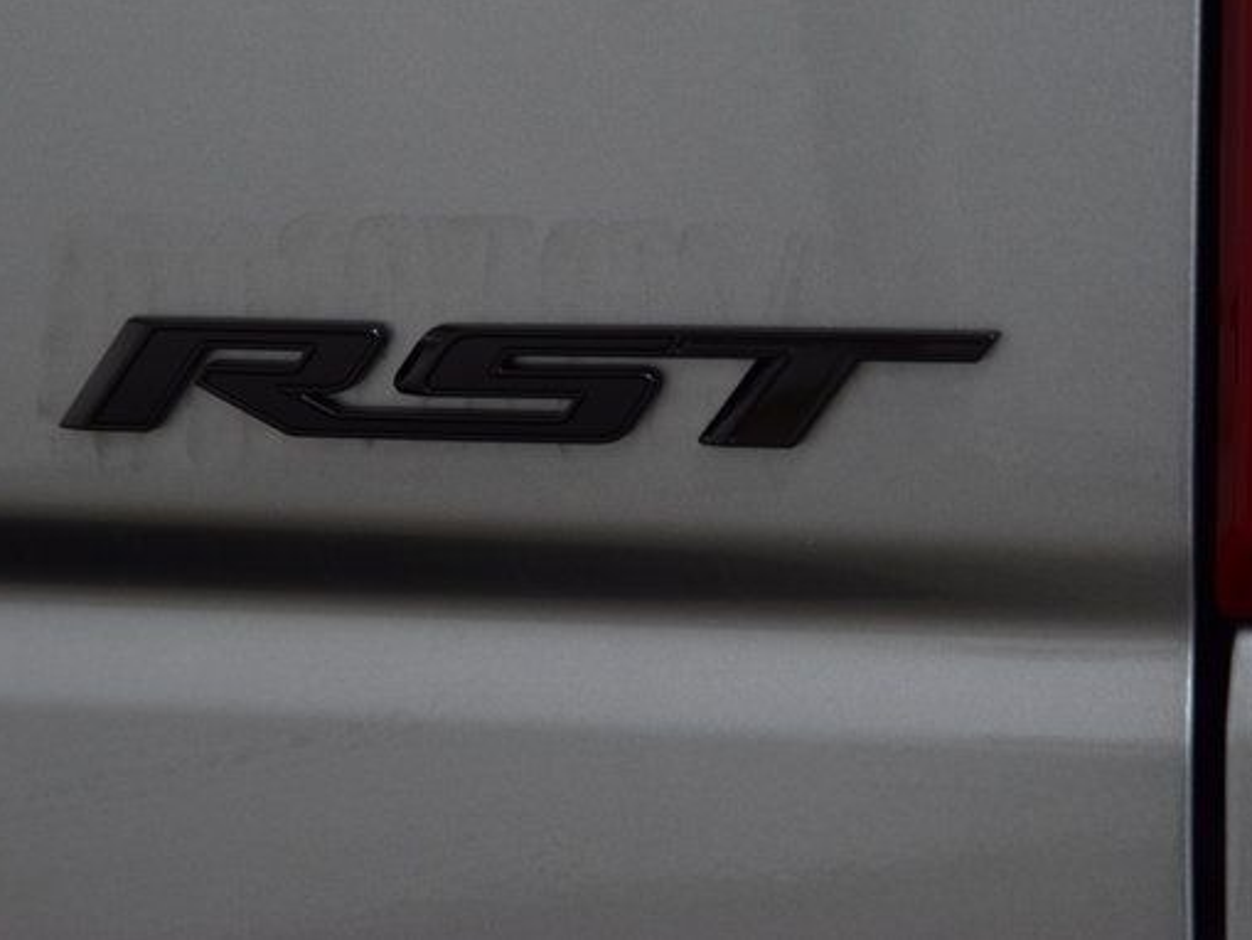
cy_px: 417
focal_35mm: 127
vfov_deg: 11.7
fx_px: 4594
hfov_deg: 15.5
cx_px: 482
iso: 1250
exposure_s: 1/30
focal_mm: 70
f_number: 7.1
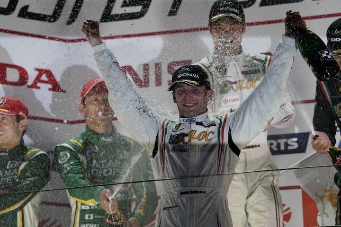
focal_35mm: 371
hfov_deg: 5.6
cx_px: 170
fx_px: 3514
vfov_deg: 3.7
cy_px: 114
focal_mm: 371
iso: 3200
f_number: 6.3
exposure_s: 1/320
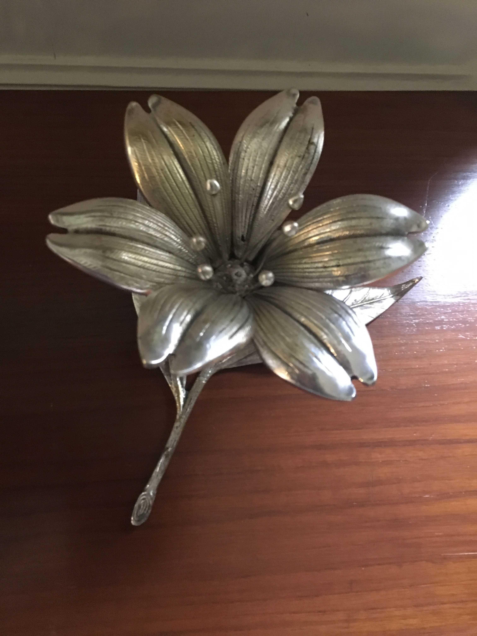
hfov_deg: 48.2
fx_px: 533
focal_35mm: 29
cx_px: 238
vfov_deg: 61.7
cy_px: 318
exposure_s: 1/17
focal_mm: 4.15
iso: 640
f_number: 2.2
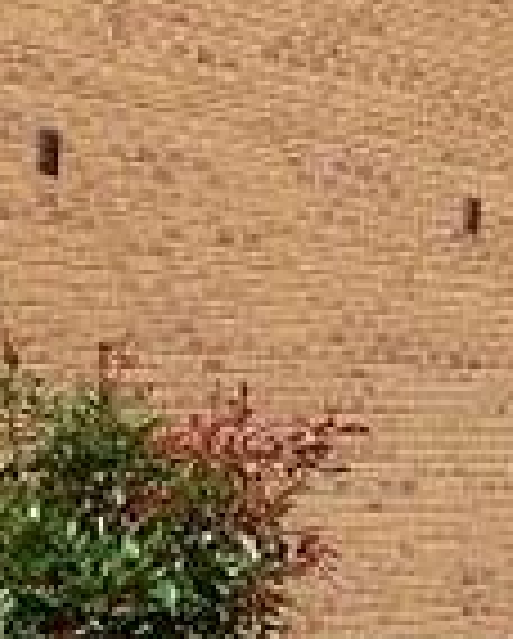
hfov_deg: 9.0
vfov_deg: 10.9
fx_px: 3276
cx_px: 261
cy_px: -133
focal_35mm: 173
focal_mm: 6
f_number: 4.8
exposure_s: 1/747
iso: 80
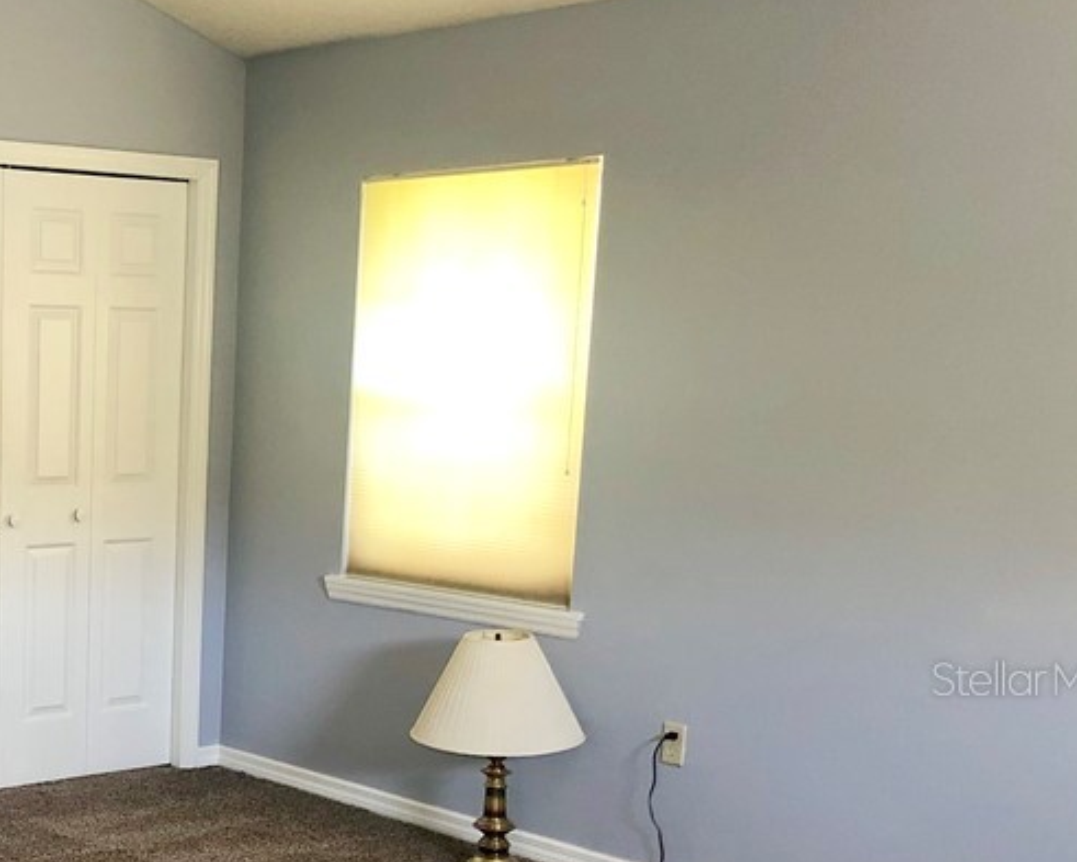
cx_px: 15
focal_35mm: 57
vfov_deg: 26.2
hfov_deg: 30.8
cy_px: 678
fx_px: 1817
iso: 50
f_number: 1.8
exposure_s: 1/15
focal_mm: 3.99
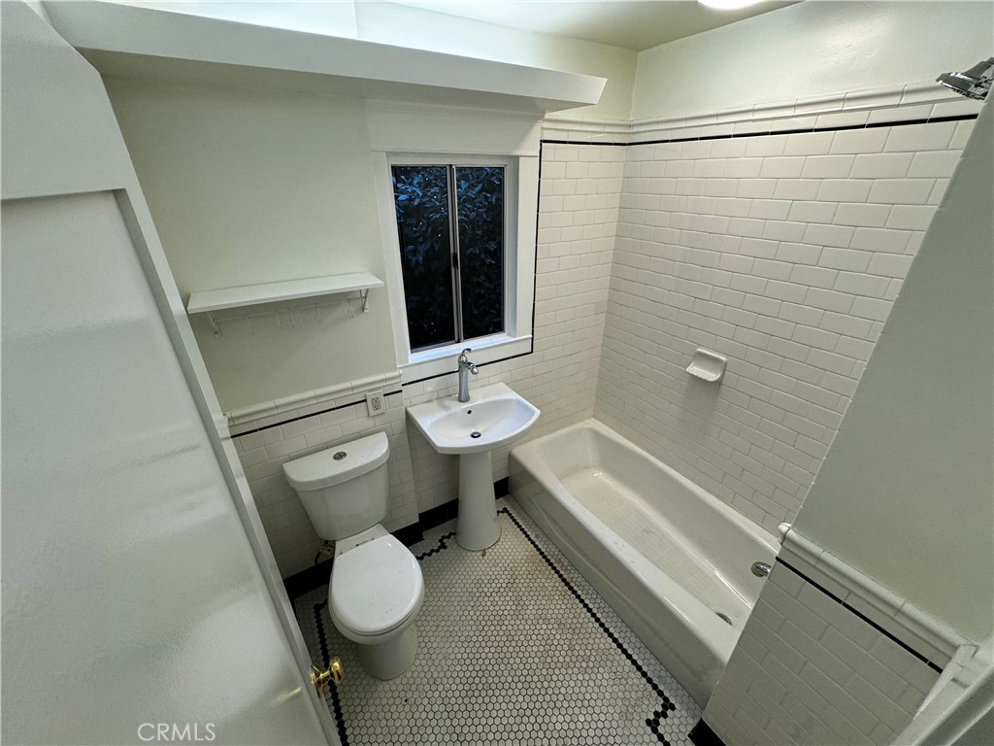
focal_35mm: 14
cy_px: 373
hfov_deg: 102.1
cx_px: 497
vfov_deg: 85.7
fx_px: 402
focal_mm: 2.22
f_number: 2.2
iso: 125
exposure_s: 1/120
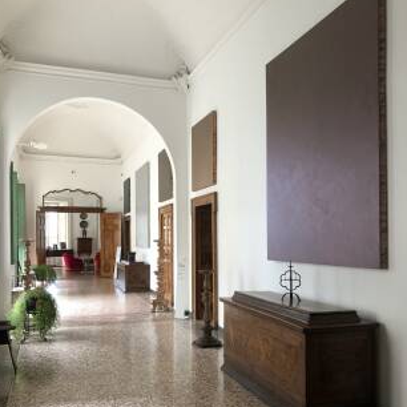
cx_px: 203
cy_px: 246
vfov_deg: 48.1
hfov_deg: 48.5
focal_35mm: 34
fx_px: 452
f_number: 1.8
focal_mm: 3.99
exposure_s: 1/24
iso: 40
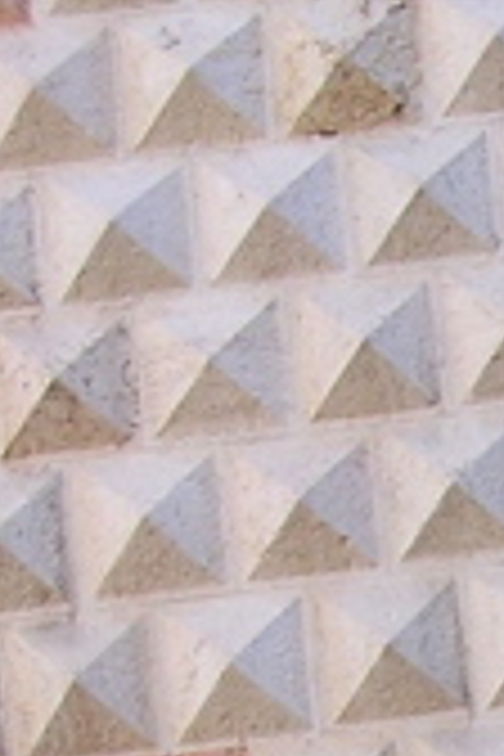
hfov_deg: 6.9
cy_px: 1170
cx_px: 1188
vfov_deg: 10.5
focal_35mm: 188
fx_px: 3948
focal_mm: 5.8
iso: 100
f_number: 2.8
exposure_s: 1/128
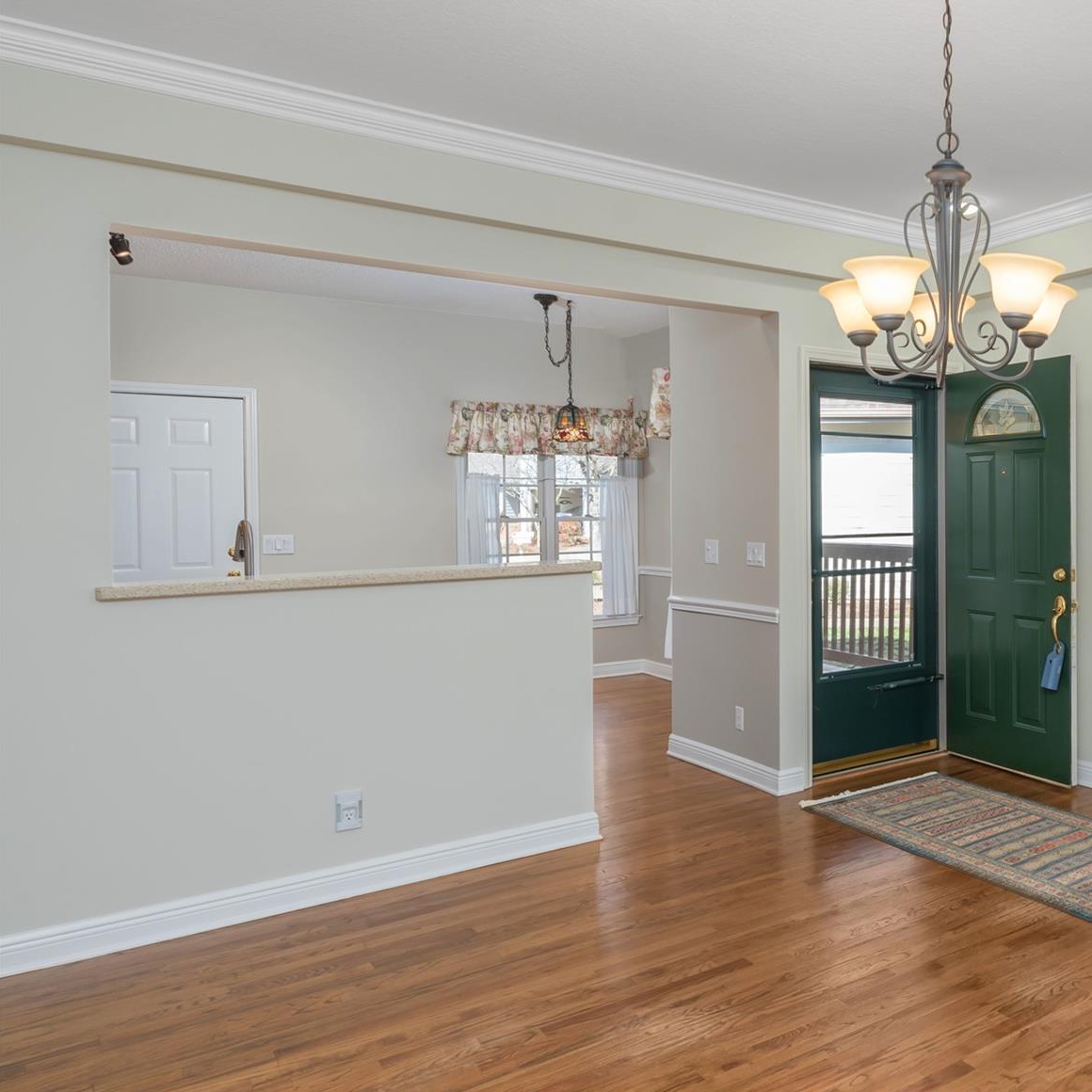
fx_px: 964
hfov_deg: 52.6
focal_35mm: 27
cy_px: 513
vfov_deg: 59.0
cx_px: 962
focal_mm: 18
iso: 320
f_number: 7.1
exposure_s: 1/100
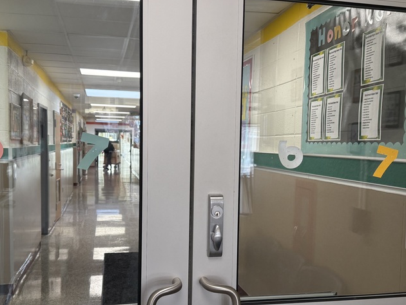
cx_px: 210
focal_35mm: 39
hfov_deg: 47.8
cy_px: 181
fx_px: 458
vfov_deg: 36.7
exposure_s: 1/175
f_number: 1.78
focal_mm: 6.76
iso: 160
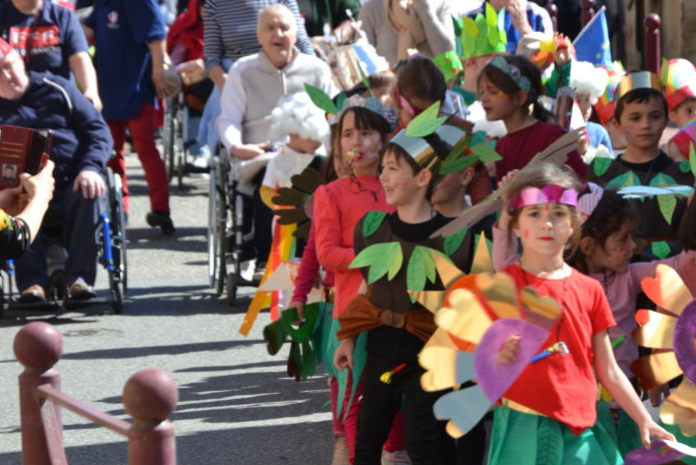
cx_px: 346
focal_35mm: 159
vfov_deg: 8.7
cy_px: 232
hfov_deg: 13.0
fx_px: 3066
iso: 100
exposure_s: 1/125
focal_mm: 105
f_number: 5.6
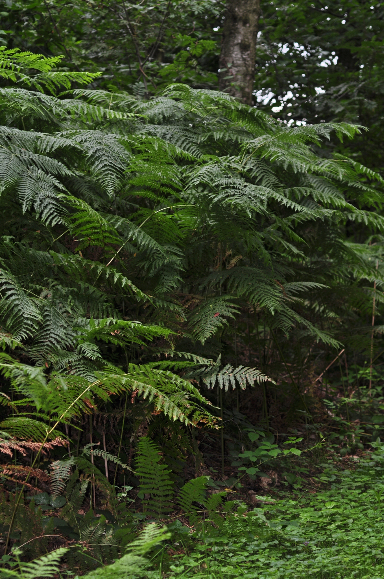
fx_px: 1444
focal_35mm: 90
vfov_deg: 22.6
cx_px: 192
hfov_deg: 15.1
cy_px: 290
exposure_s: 1/60
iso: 200
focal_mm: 60
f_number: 4.5
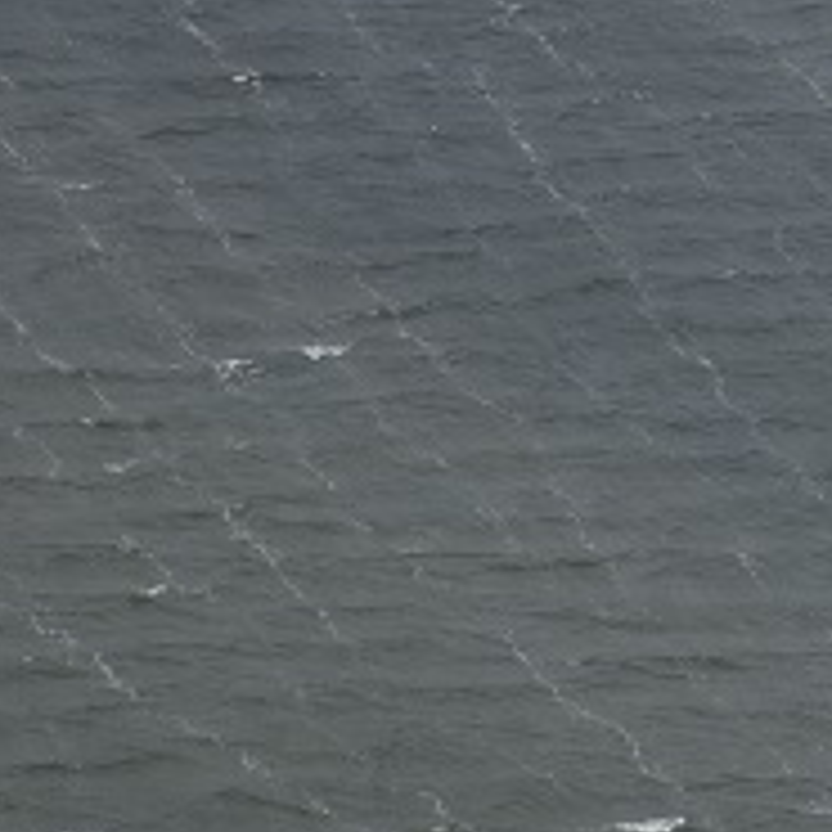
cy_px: -758
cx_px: 2172
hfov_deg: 1.2
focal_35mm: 1519
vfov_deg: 1.2
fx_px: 41306
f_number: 4
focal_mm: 300
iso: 200
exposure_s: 1/1000
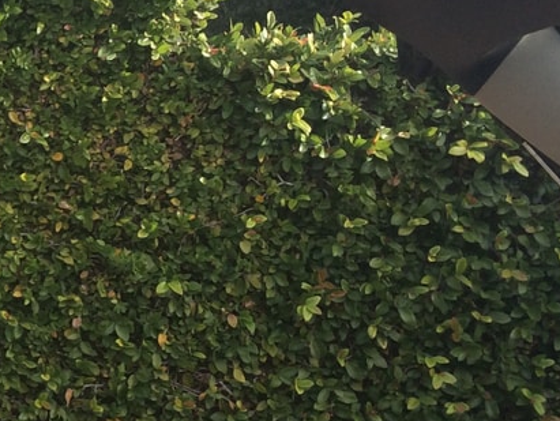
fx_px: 1522
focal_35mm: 94
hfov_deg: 18.1
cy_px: 243
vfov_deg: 15.7
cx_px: -329
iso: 32
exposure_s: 1/410
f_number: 2.2
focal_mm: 4.15
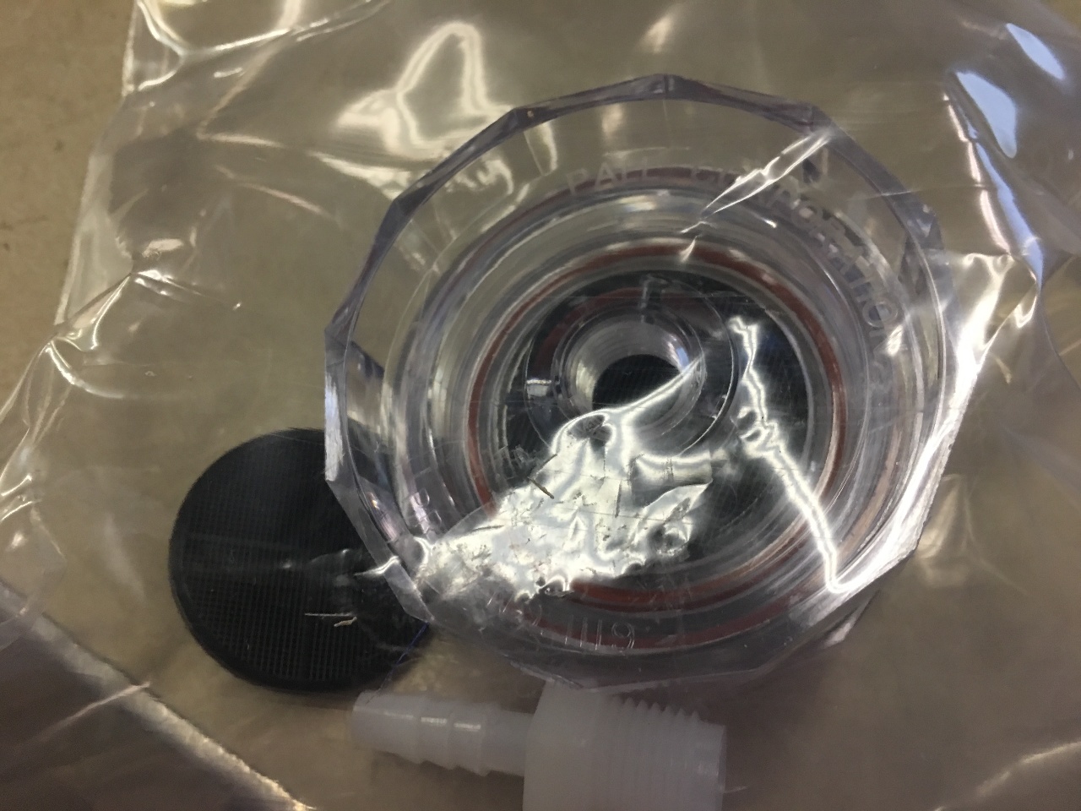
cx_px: 540
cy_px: 406
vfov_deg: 48.2
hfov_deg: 61.7
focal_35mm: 29
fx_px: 906
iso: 80
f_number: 2.2
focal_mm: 4.15
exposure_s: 1/15
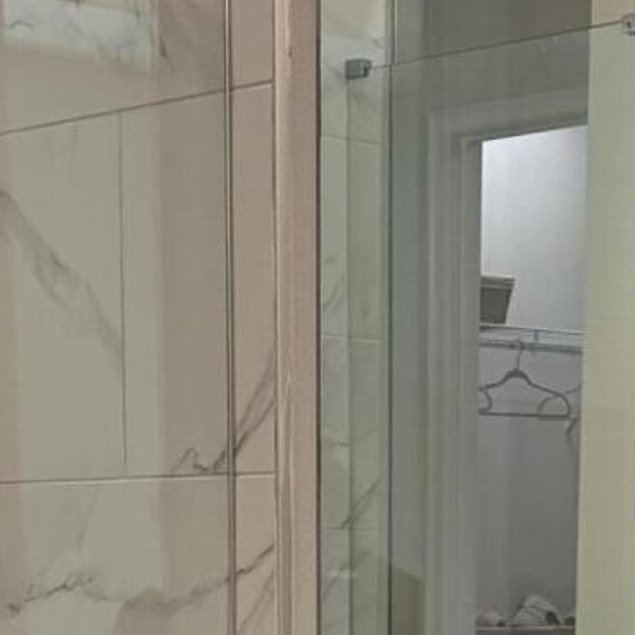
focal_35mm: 125
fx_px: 2594
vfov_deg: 12.8
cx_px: 433
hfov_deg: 13.9
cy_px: 1113
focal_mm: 5.7
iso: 100
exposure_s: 1/120
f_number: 1.5
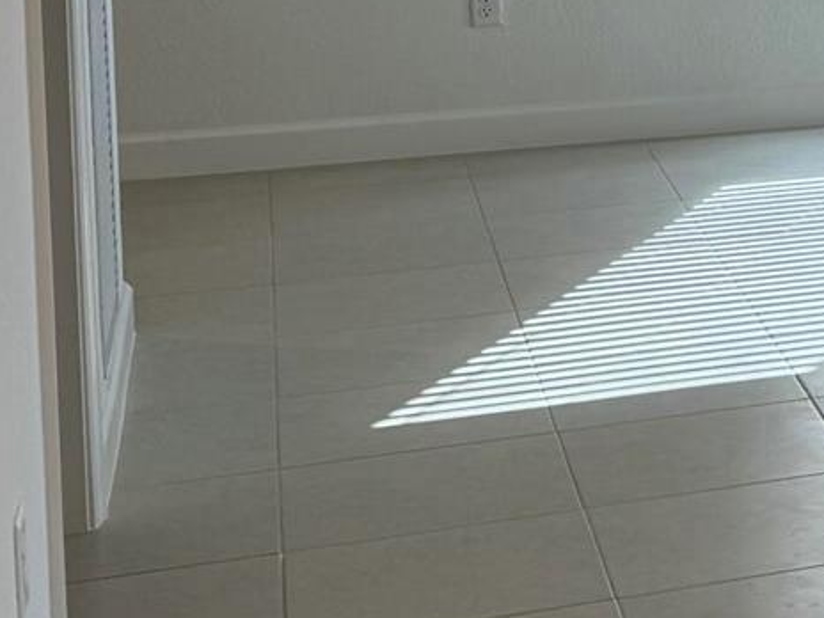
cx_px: 1788
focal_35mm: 106
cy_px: -190
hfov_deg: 14.4
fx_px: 2523
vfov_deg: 13.5
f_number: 1.78
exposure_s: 1/120
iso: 64
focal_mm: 6.76
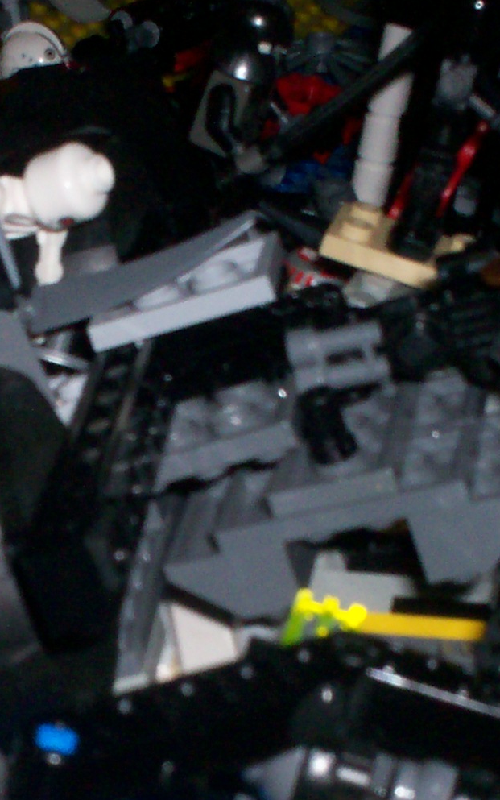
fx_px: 2158
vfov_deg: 20.7
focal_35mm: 99
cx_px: 76
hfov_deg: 13.1
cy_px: 655
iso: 140
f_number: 4.5
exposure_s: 1/60
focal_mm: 6
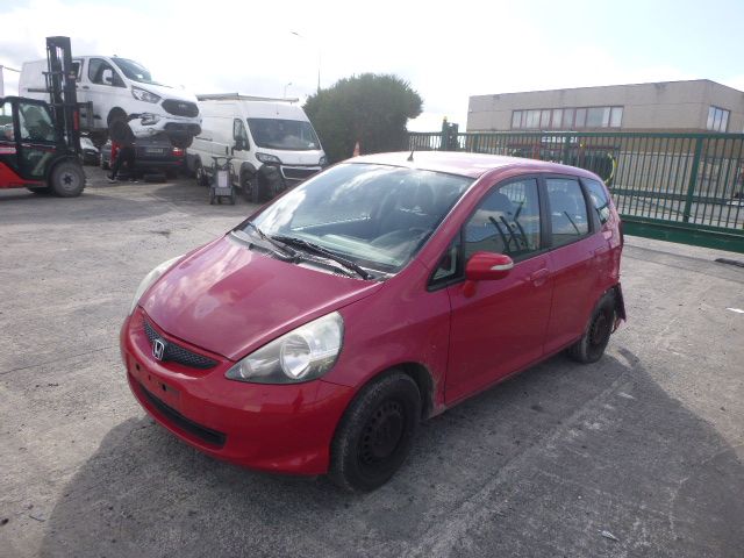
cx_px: 372
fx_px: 537
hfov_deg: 69.4
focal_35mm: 25
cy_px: 279
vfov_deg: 54.9
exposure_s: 1/400
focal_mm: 4.5
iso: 100
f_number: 3.9
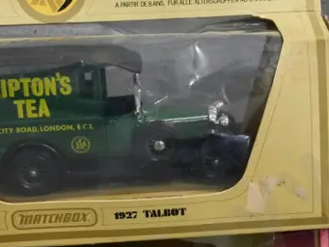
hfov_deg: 16.1
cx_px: 335
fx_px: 1141
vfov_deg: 12.3
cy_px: 162
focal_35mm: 120
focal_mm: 20
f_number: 5.6
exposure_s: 1/125
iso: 3200
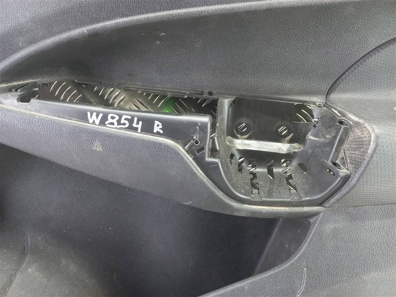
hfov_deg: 69.4
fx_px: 286
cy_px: 148
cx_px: 198
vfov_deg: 54.9
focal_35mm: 25
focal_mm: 4.6
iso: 250
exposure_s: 1/33
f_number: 1.8
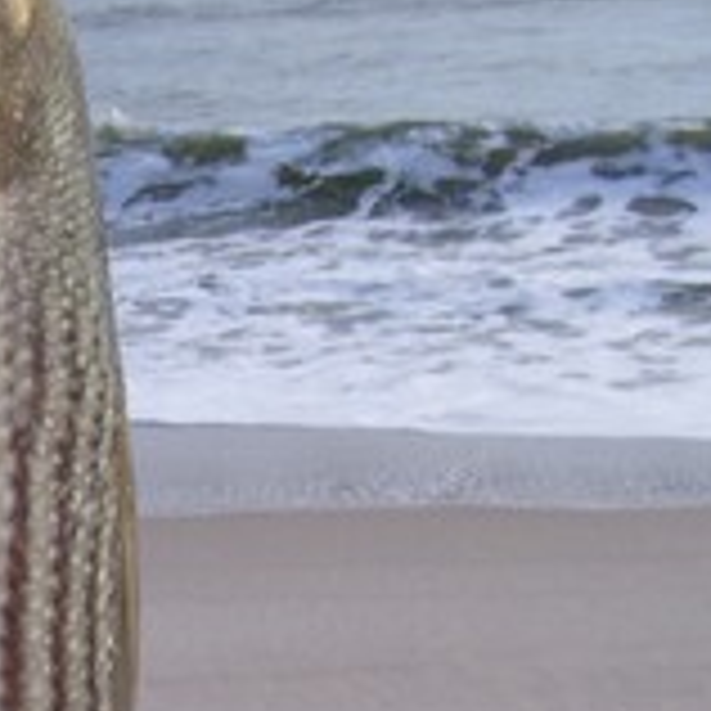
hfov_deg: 15.4
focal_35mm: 110
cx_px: -94
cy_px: 677
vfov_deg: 15.6
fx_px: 2556
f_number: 4.8
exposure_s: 1/350
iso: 80
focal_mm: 6
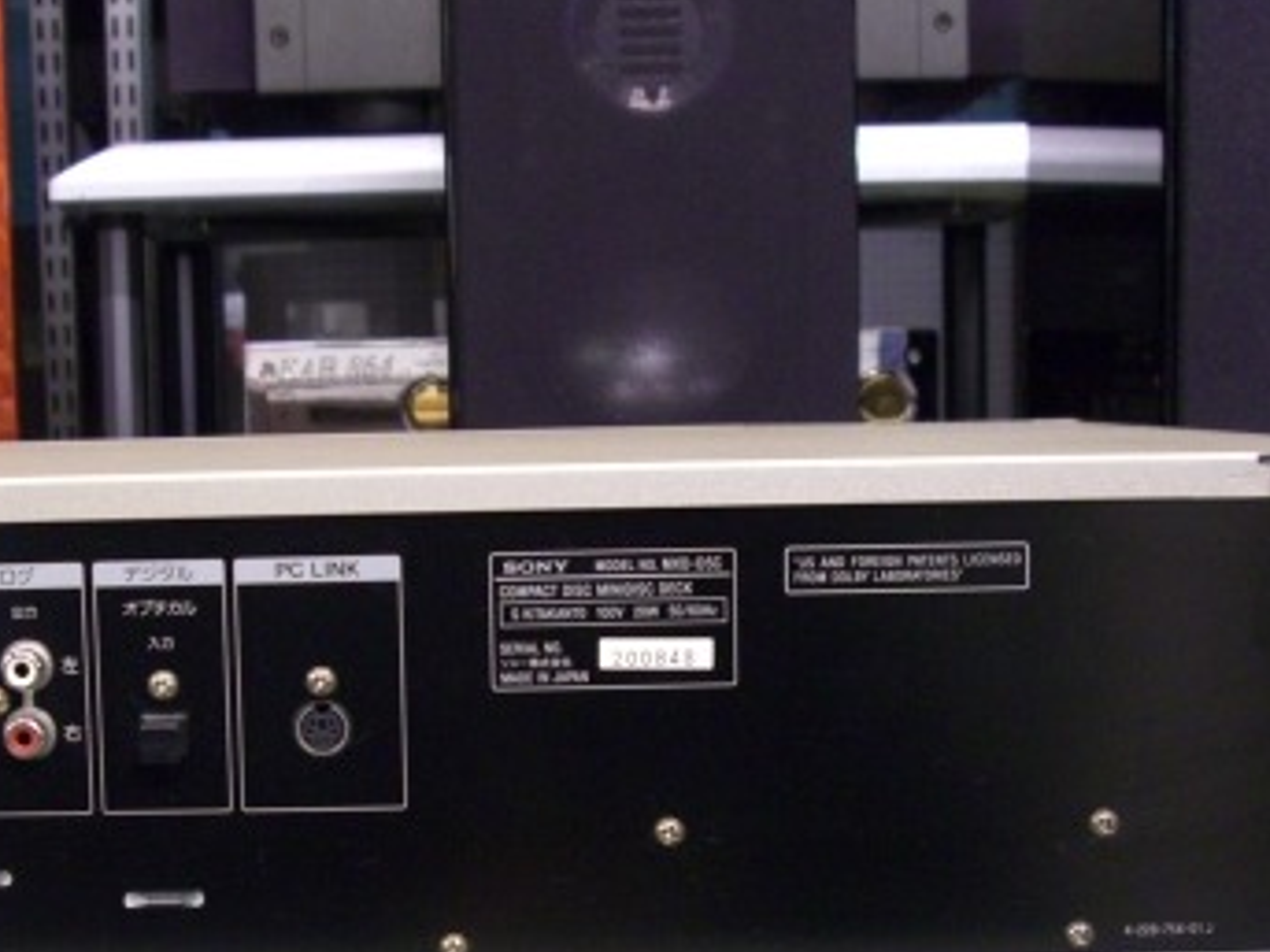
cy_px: 745
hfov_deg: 27.2
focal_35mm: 71
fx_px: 2604
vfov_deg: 20.5
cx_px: 418
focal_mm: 7.9
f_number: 2.8
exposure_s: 1/8
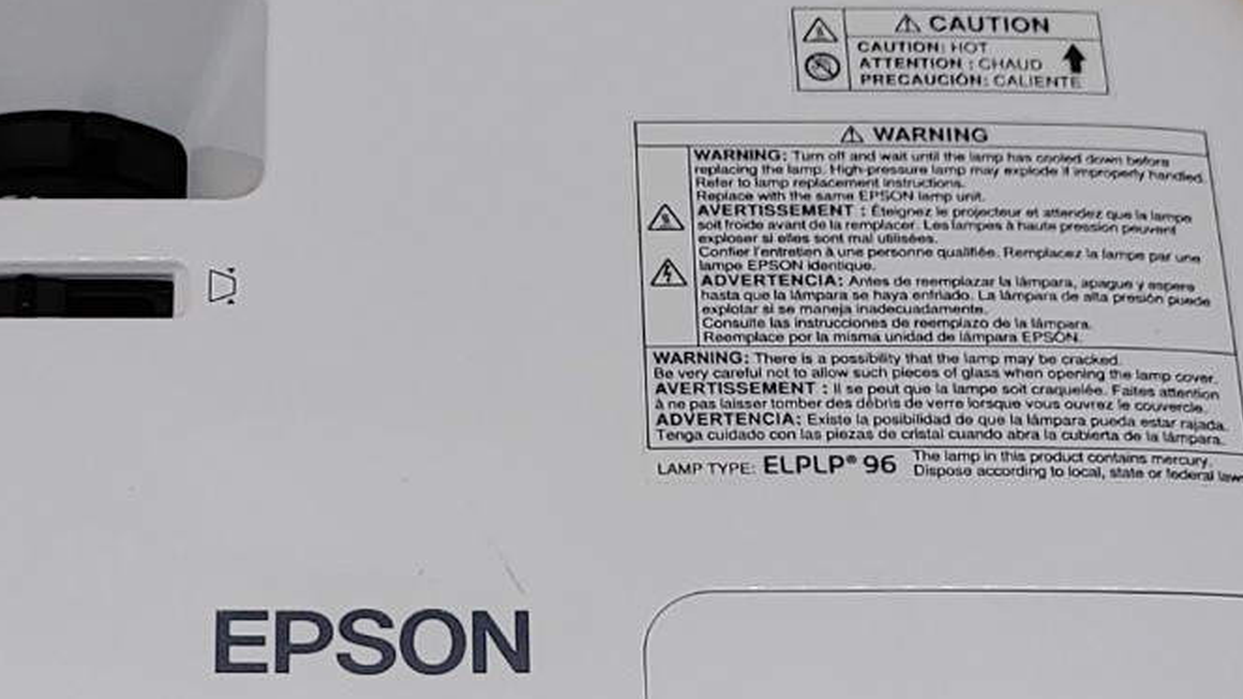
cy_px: 823
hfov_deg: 21.9
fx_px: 3197
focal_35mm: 97
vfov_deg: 12.2
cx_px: 382
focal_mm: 4.36
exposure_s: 1/242
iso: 50
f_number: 1.8
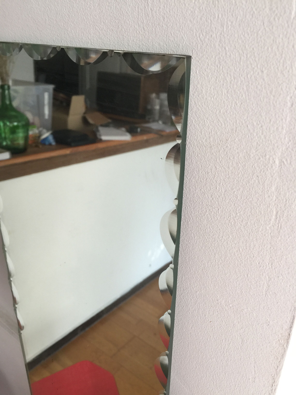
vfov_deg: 61.7
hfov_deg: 48.2
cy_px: 198
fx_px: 331
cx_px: 148
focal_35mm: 29
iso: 40
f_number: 2.2
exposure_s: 1/33
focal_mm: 4.15
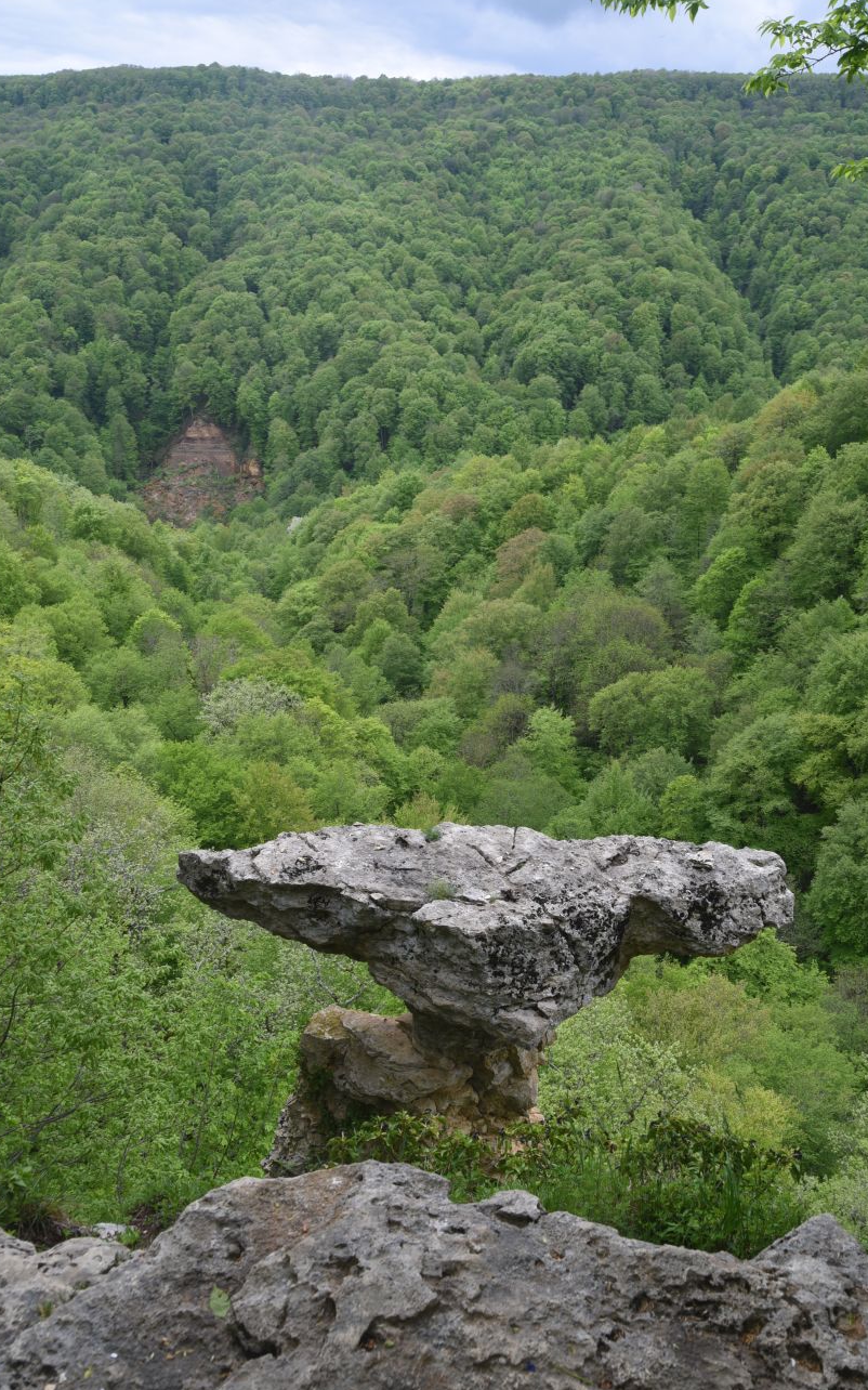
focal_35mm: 32
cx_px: 457
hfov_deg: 39.4
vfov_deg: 59.7
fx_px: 1212
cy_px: 695
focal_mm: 31
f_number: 11
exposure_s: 1/125
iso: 320
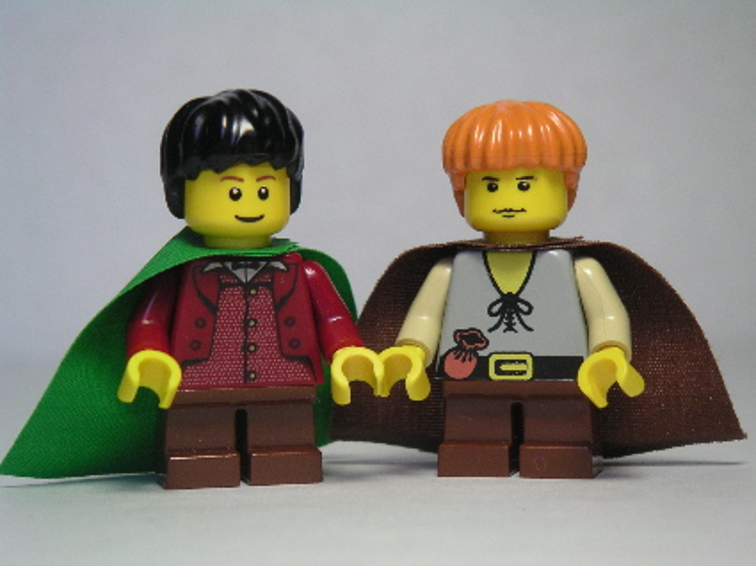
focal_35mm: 107
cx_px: 378
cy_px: 283
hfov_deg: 18.4
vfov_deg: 13.8
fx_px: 2335
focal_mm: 16.5
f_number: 3.6
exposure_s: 1/90
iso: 100
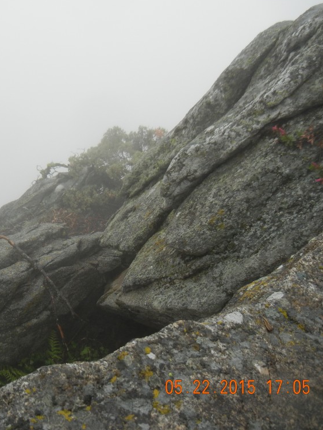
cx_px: 52
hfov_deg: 33.8
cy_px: 212
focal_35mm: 41
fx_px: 510
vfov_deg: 45.8
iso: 160
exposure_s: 1/767
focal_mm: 5.4
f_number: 3.5
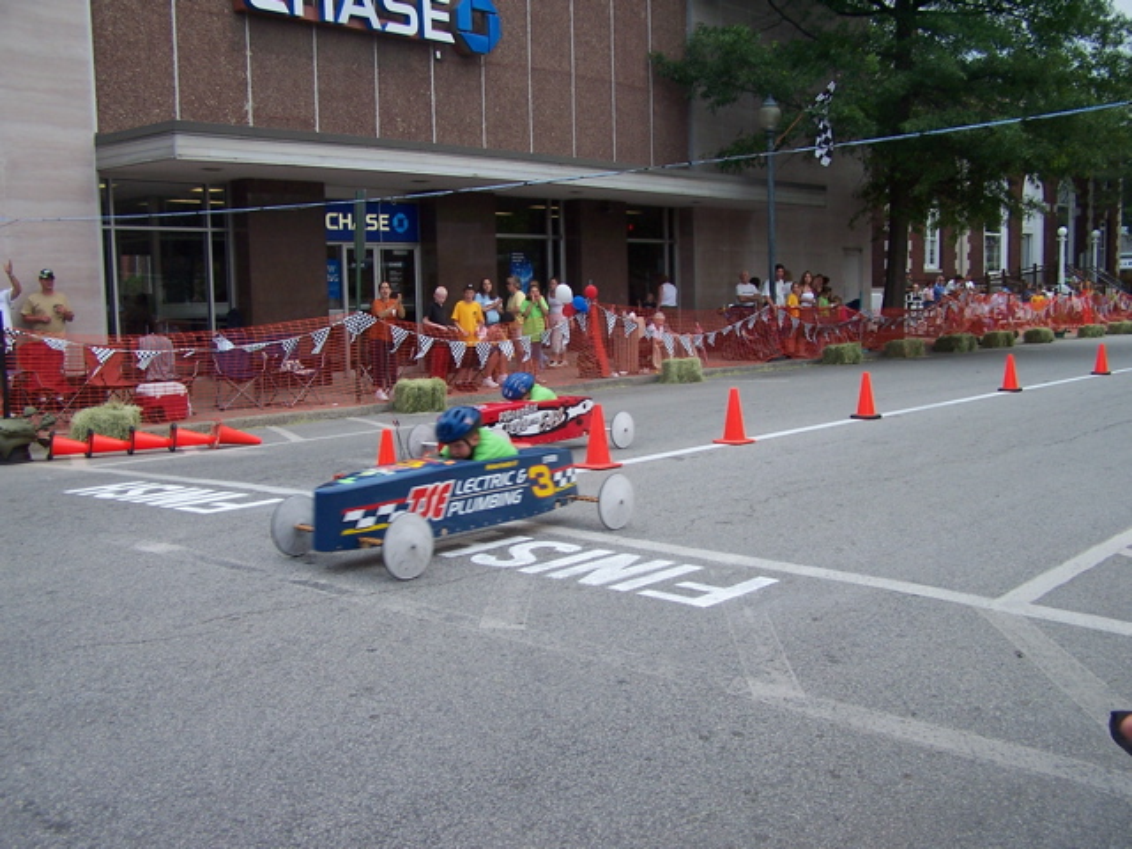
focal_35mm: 38
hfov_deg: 49.0
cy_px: 424
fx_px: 1243
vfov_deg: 37.7
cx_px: 566
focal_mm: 6.3
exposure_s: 1/250
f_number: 2.8
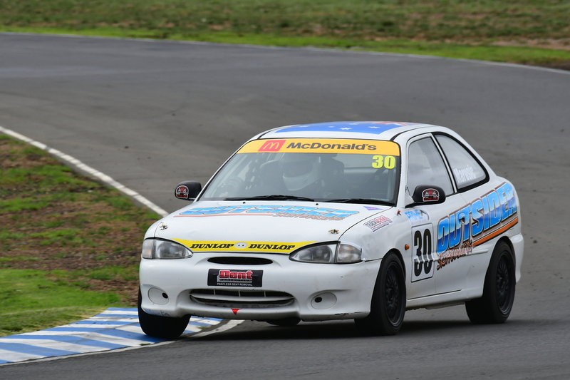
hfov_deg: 2.8
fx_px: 11872
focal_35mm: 750
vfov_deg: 1.8
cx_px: 285
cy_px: 190
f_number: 13
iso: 640
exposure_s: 1/640
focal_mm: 500
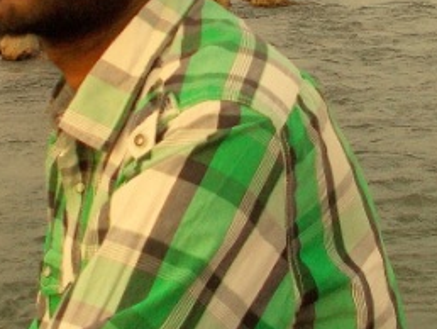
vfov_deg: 13.9
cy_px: -76
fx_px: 1302
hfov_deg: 19.0
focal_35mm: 103
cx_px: 259
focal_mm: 4.6
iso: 80
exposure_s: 1/200
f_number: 3.2
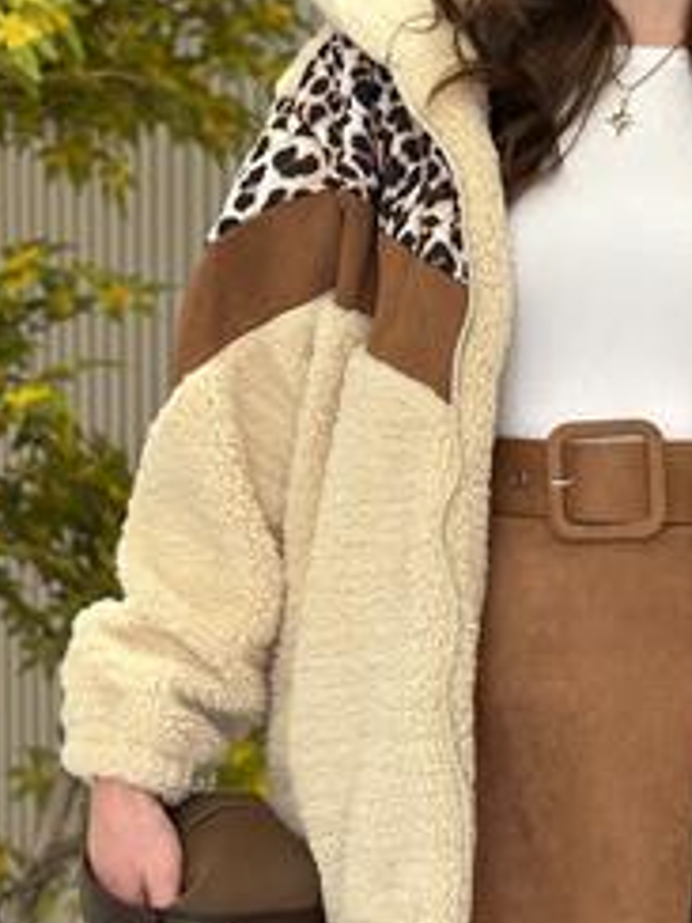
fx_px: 2799
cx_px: 461
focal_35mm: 105
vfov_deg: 18.7
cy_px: 327
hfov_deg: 14.1
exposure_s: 1/283
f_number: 1.78
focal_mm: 6.86
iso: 80
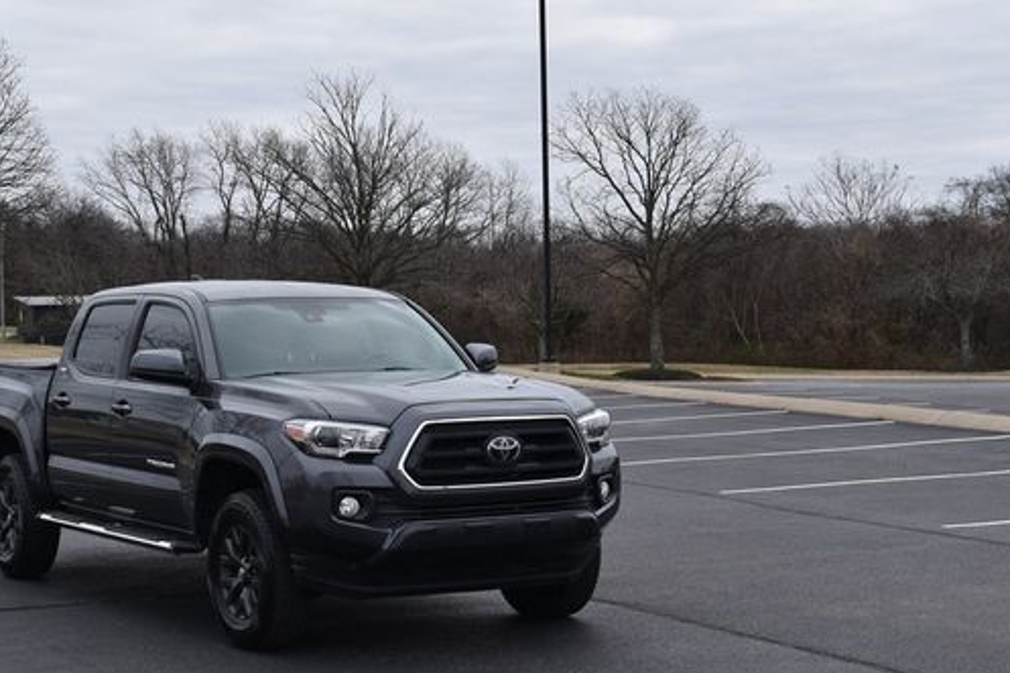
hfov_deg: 29.8
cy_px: 302
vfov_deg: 20.1
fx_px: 1897
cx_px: 486
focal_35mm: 68
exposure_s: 1/250
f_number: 8
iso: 180
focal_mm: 35
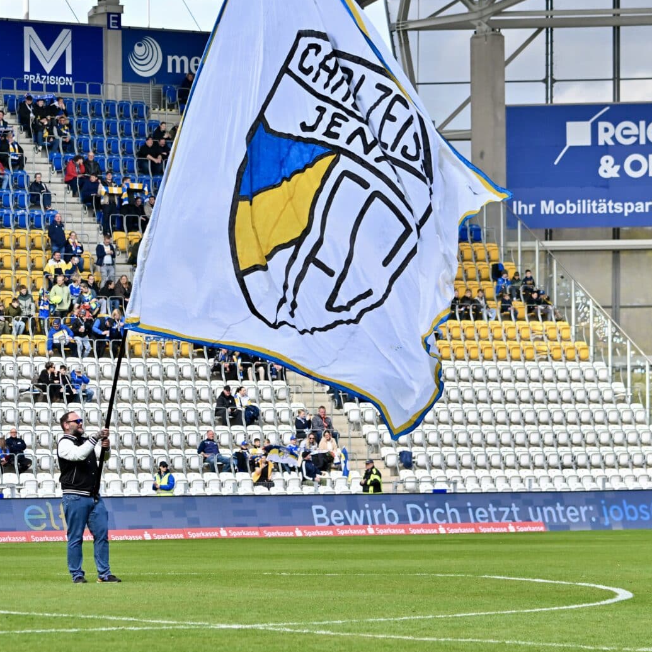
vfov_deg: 9.0
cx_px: 232
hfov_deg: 9.0
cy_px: 325
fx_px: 4155
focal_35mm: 195
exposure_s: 1/1600
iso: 400
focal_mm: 116
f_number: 4.8
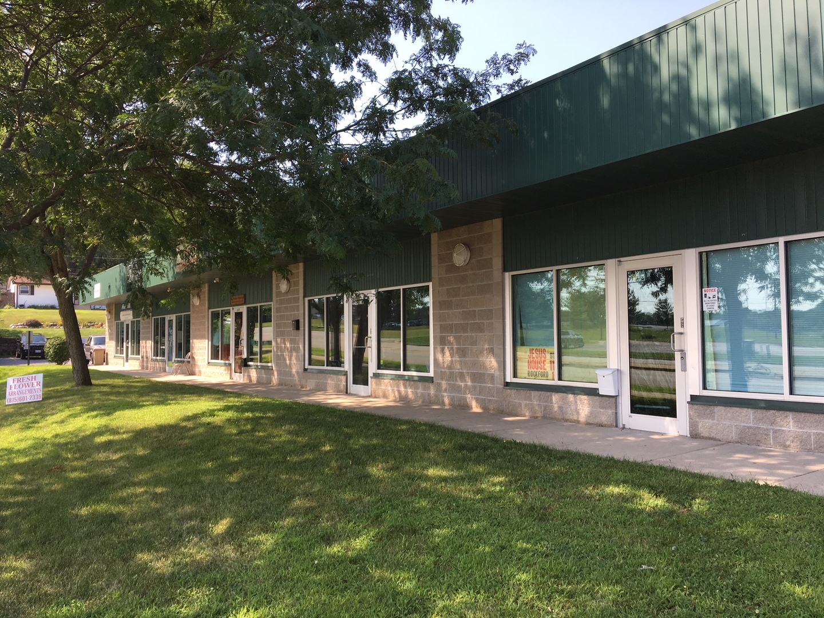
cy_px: 309
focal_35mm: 29
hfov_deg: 61.7
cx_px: 412
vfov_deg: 48.2
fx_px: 690
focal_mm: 4.15
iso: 25
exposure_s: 1/463
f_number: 2.2
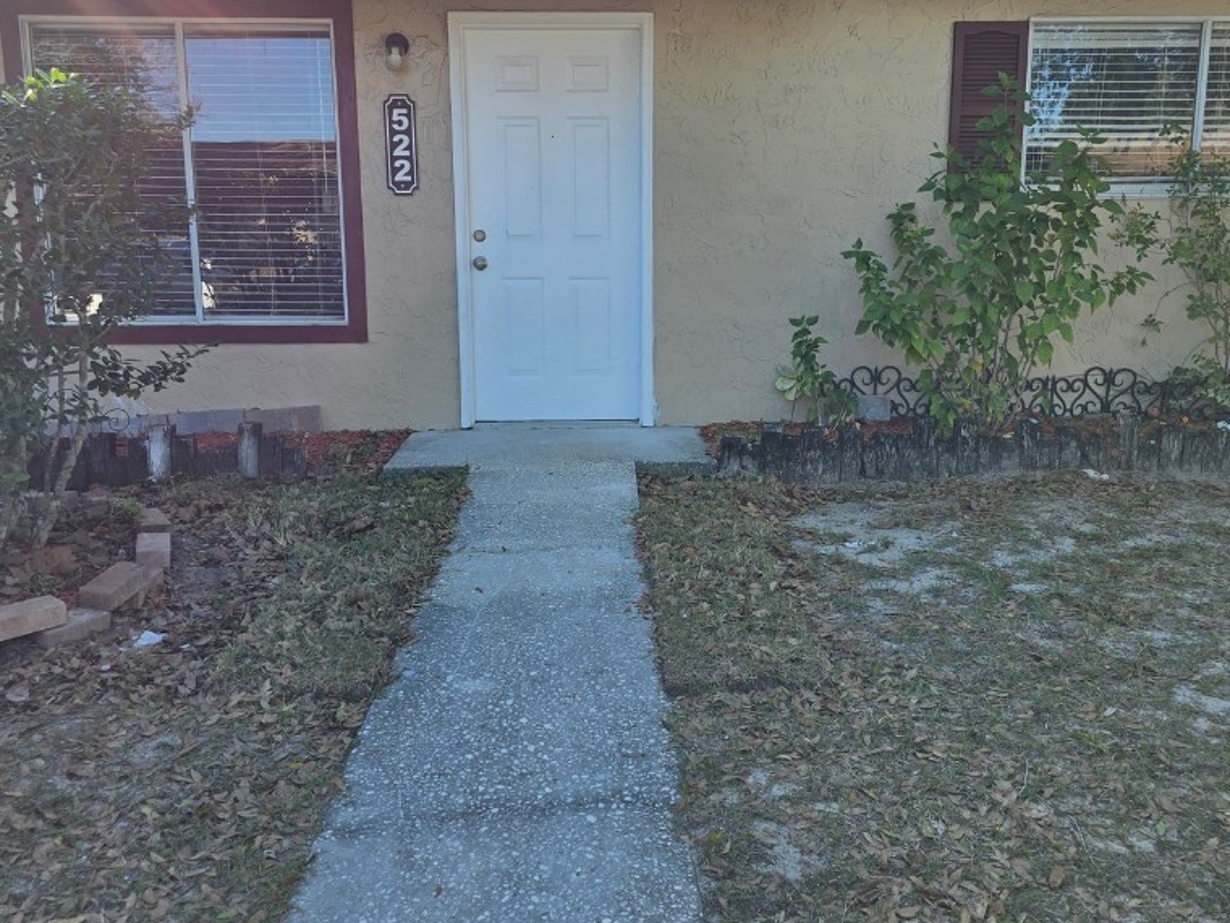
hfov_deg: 58.4
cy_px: 405
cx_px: 615
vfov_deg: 45.4
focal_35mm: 31
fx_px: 1102
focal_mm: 6.3
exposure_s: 1/351
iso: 12
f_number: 1.7
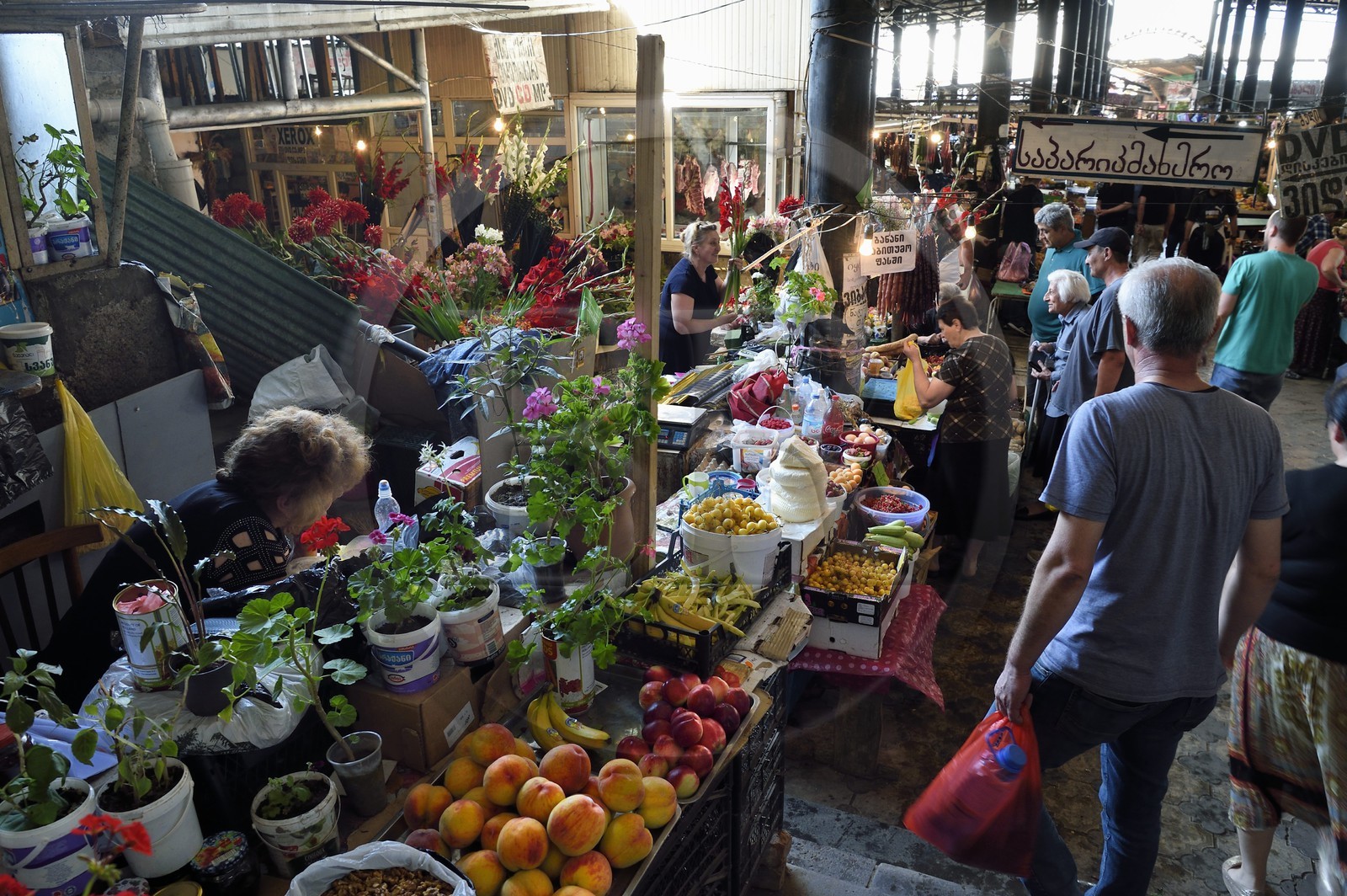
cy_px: 448
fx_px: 897
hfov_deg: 73.8
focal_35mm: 24
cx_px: 674
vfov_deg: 53.1
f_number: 6.3
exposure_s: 1/30
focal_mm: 24
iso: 800
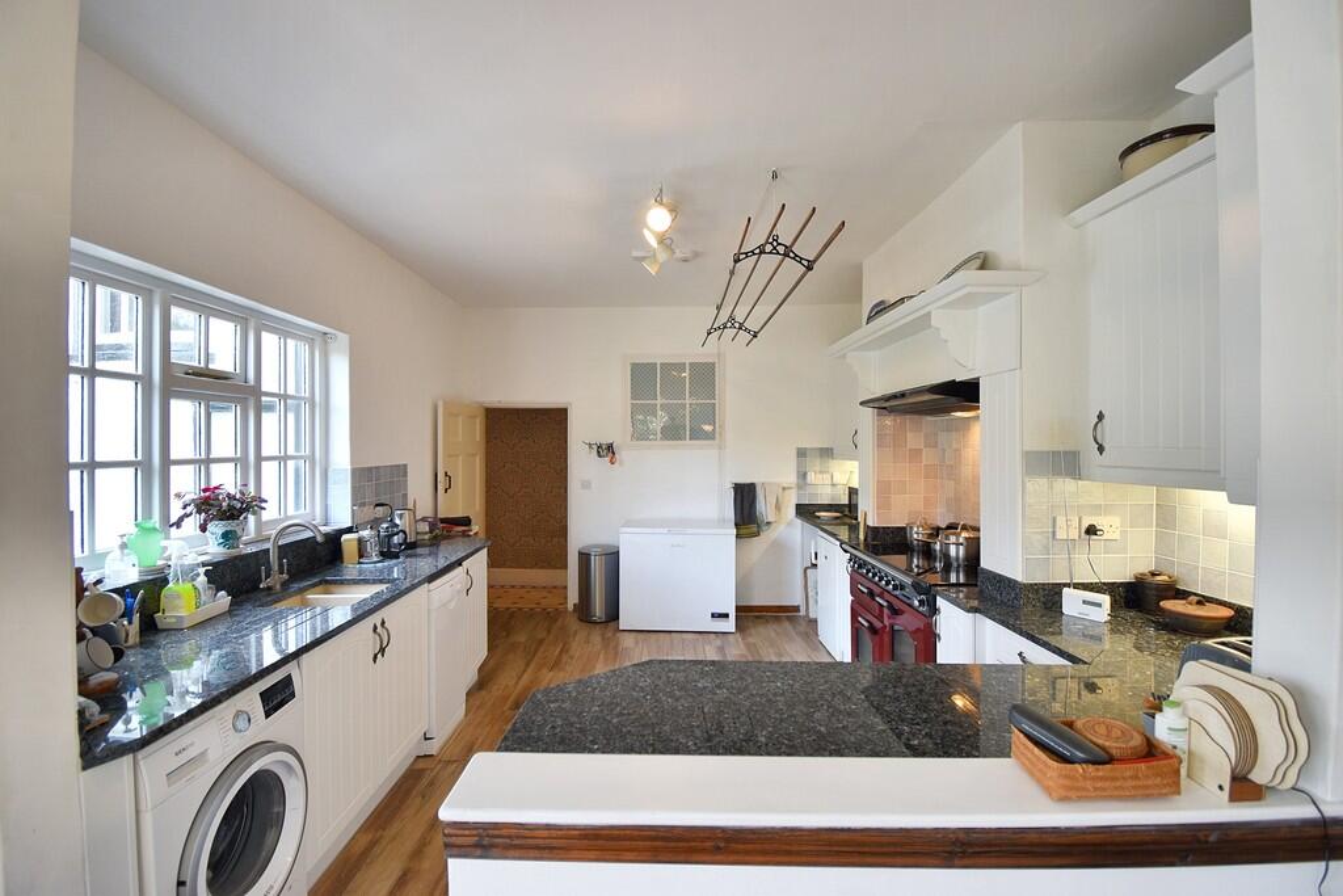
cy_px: 448
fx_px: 560
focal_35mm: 15
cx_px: 672
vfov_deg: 77.3
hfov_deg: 100.4
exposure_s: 1/25
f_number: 4.5
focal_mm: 10
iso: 100
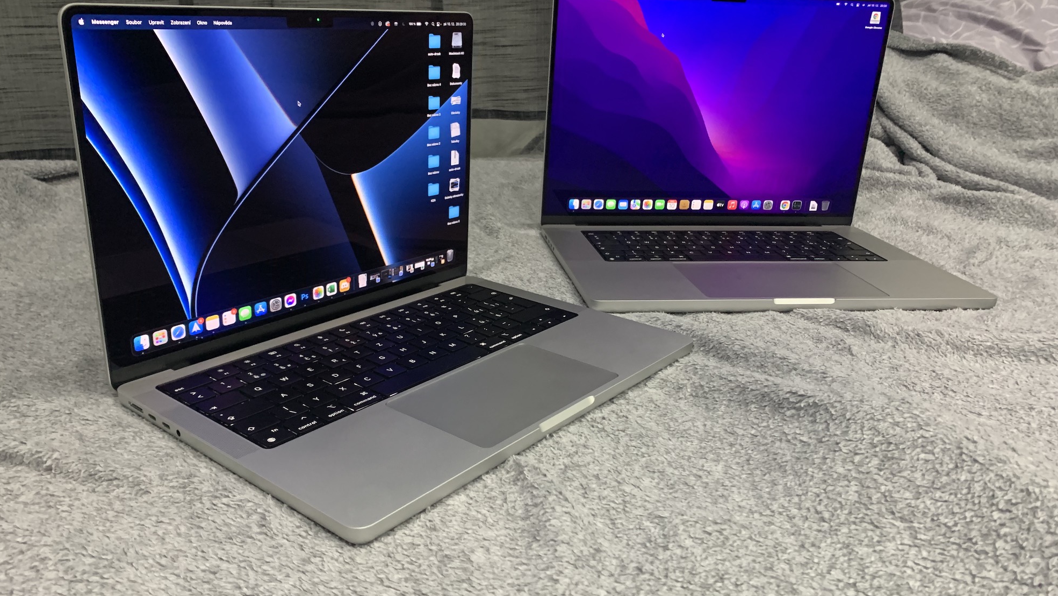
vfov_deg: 40.2
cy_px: 298
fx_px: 814
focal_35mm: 29
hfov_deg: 66.1
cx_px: 521
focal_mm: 4.25
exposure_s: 1/33
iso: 250
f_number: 1.8
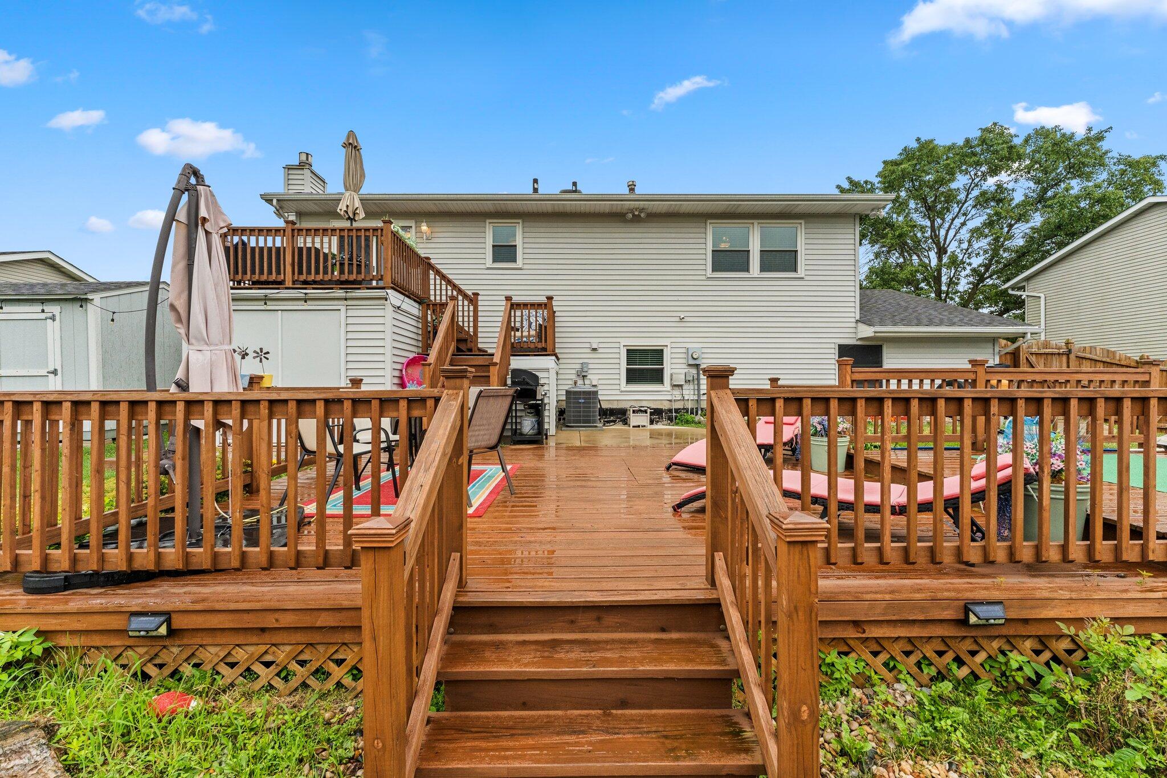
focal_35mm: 14
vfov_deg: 81.2
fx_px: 454
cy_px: 389
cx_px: 584
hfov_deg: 104.3
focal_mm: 14
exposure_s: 1/250
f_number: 11
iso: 640
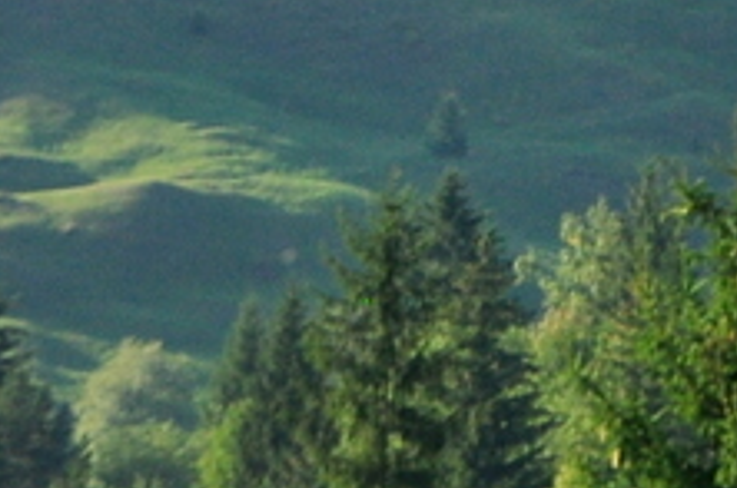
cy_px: -344
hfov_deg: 4.4
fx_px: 9622
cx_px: 581
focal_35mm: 471
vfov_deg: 2.9
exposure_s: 1/800
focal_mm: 58
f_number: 7.1
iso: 400
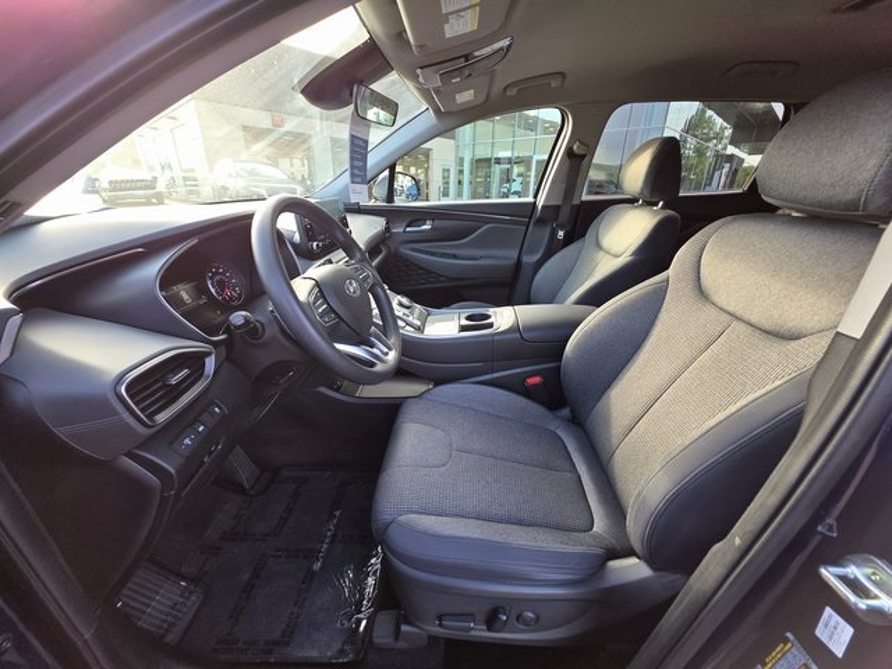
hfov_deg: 106.2
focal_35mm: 13
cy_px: 334
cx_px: 446
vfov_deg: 89.9
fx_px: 335
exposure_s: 1/120
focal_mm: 2.2
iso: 50
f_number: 1.9
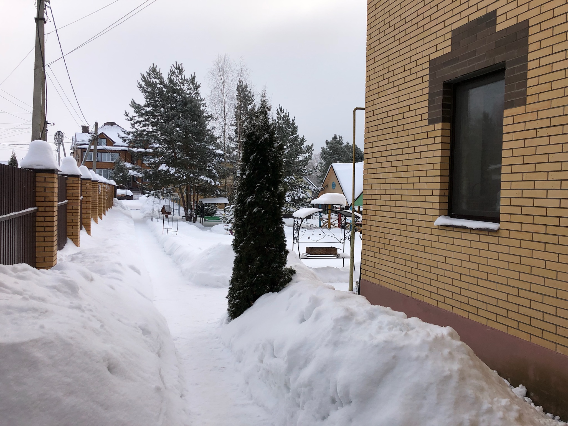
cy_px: 213
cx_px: 284
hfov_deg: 63.4
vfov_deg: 49.7
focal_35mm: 28
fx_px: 459
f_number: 1.8
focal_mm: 4
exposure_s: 1/750
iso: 20
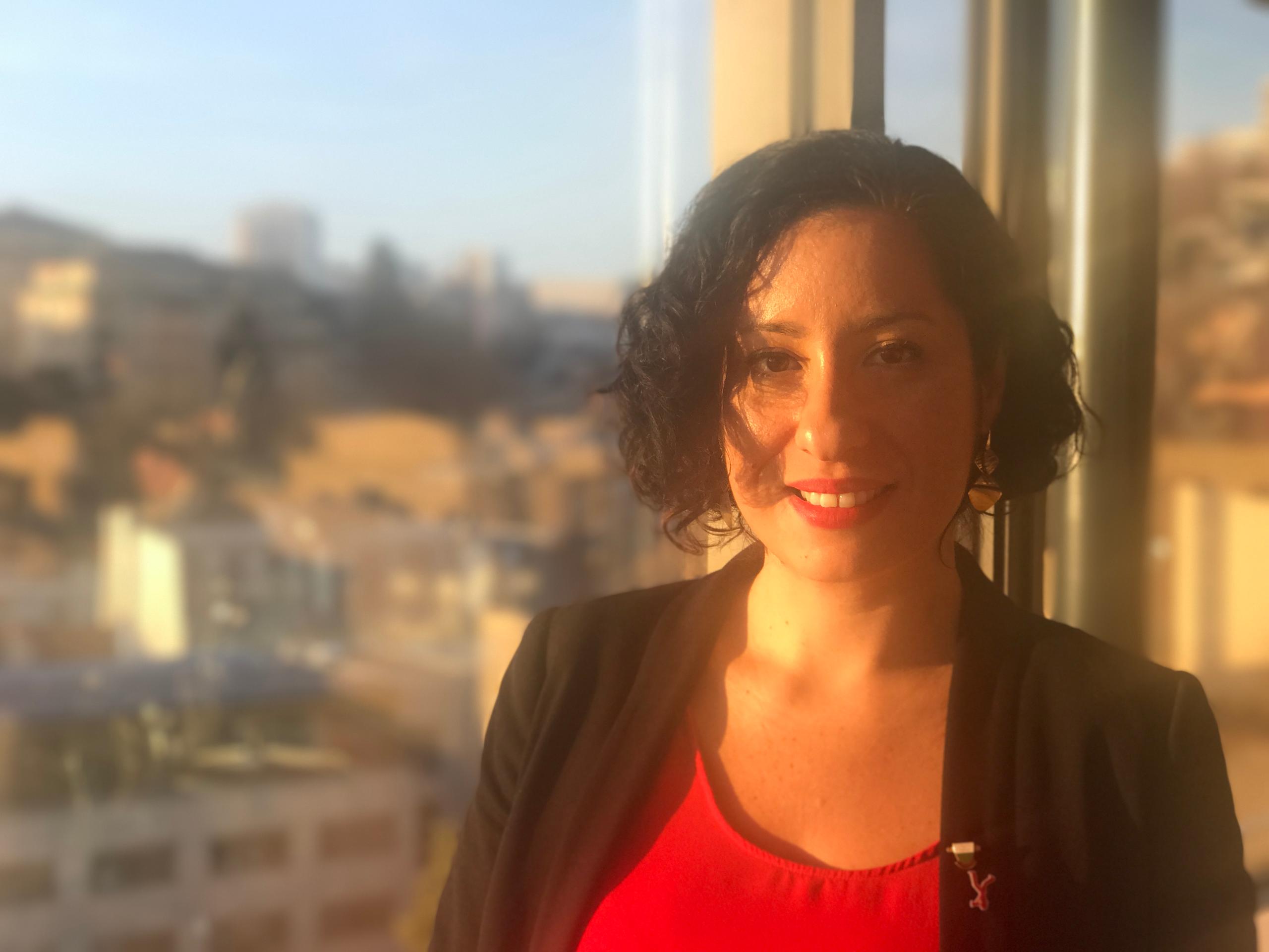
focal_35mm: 57
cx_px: 634
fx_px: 2090
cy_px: 476
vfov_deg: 25.7
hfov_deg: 33.8
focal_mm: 6.6
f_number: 2.8
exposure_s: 1/50
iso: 50
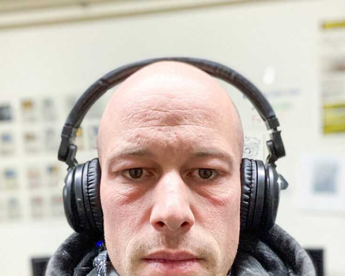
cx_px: 169
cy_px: 189
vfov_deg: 36.0
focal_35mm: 41
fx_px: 419
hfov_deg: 44.8
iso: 320
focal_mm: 2.71
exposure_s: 1/50
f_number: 2.2
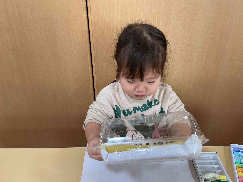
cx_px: 122
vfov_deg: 48.2
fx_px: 204
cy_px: 91
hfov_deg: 61.7
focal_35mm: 29
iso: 40
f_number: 1.8
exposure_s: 1/60
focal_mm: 3
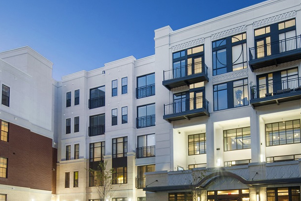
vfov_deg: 38.2
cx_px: 149
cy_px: 141
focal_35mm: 34
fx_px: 284
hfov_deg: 55.8
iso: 125
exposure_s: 5
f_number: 14
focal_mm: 14
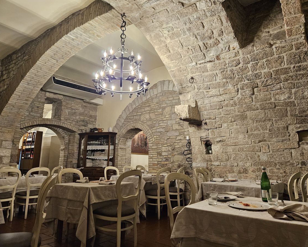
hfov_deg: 70.2
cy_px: 124
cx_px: 162
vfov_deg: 58.8
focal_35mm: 24
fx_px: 219
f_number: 1.8
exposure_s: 1/100
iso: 400
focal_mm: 5.4
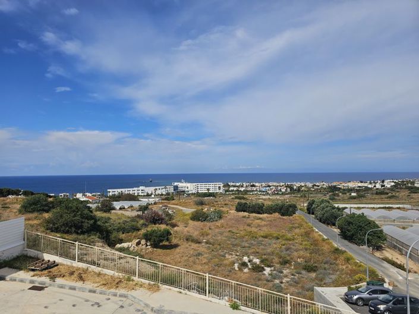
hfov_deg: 74.0
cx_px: 210
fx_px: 278
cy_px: 157
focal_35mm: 23
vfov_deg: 58.8
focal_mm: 6.3
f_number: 1.7
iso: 10
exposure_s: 1/1834
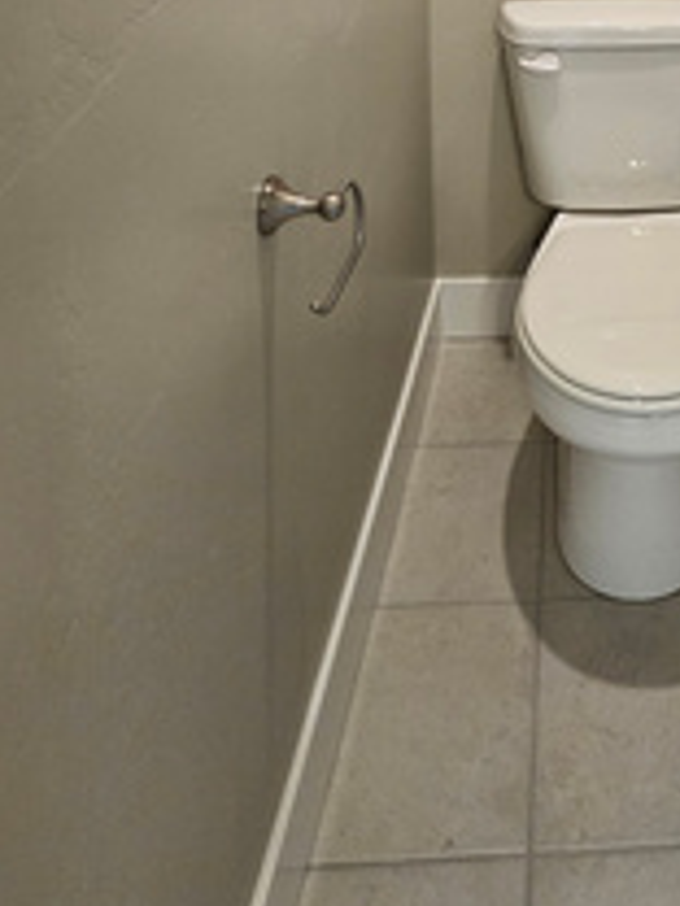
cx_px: 628
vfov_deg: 44.2
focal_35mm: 30
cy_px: -113
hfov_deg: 42.4
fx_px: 786
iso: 200
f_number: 2.2
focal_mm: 2.2
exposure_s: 1/60
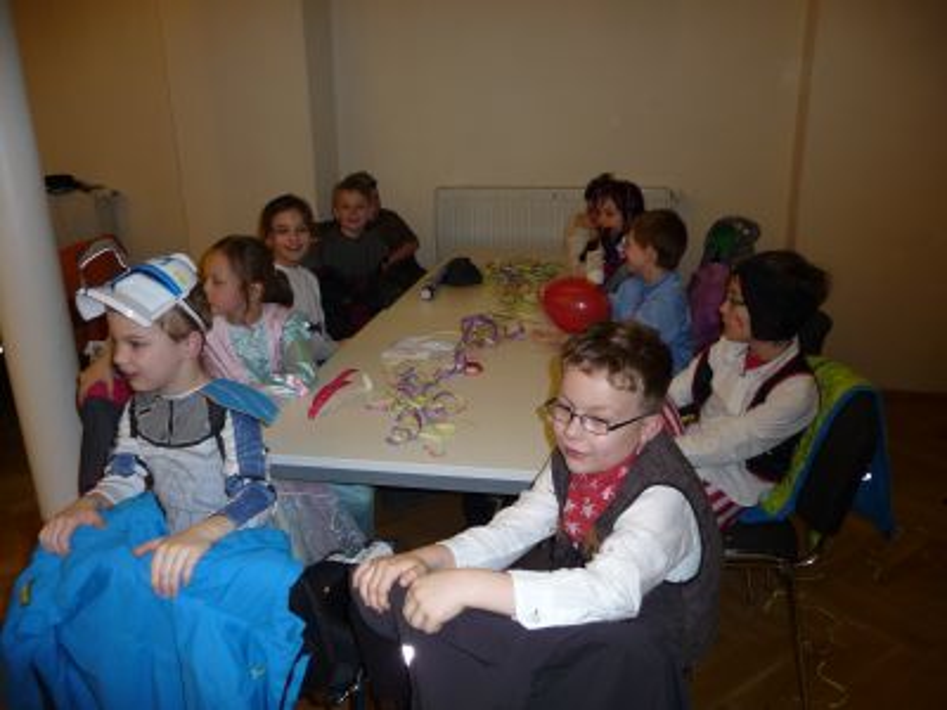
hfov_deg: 63.4
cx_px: 474
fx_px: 766
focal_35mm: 28
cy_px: 355
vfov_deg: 49.7
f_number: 3.3
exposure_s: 1/30
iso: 100
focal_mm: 4.7
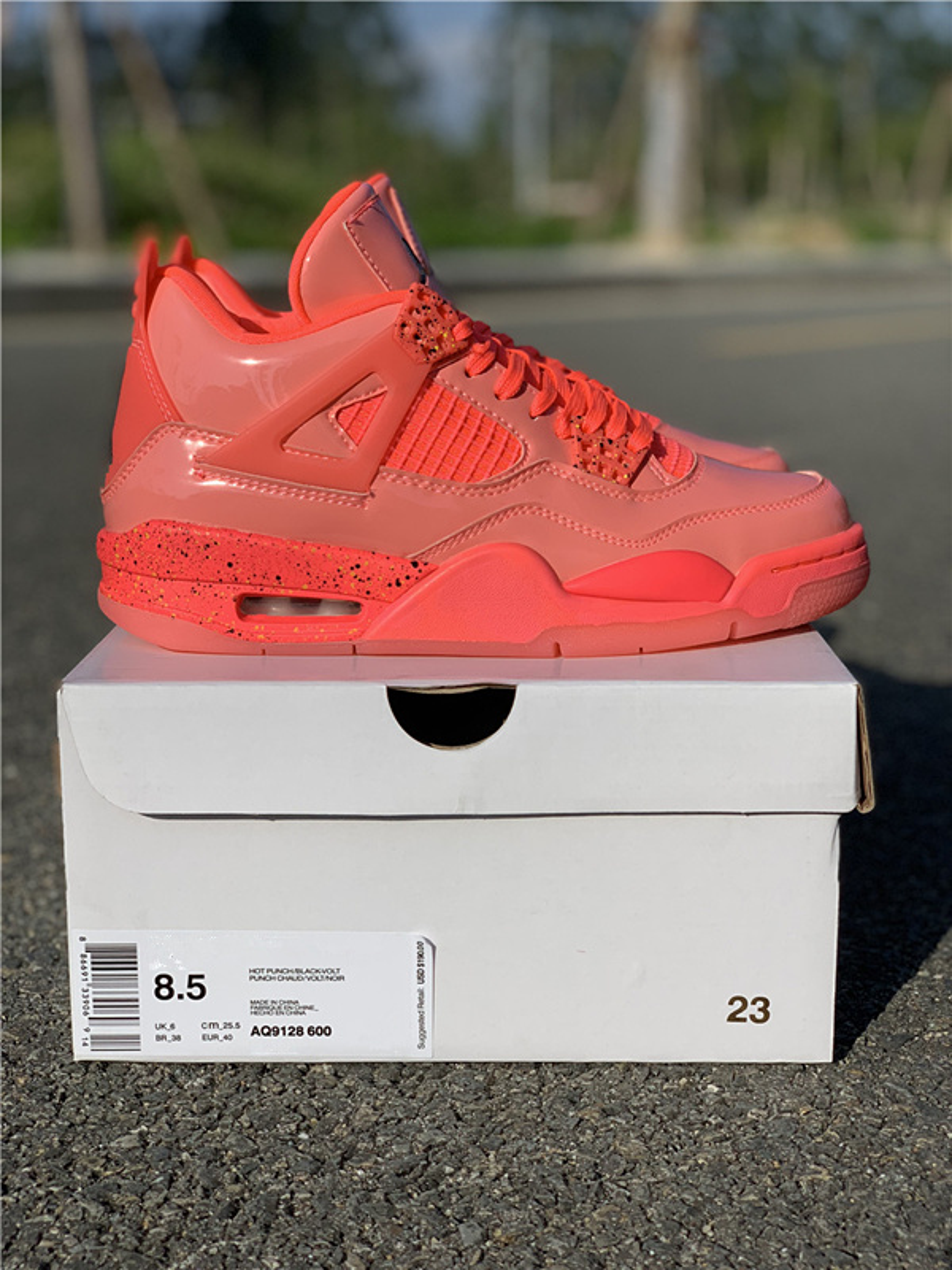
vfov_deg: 36.8
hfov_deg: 28.0
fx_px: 1907
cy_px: 635
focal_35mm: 52
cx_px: 476
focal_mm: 6
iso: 16
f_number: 2.4
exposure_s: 1/2660
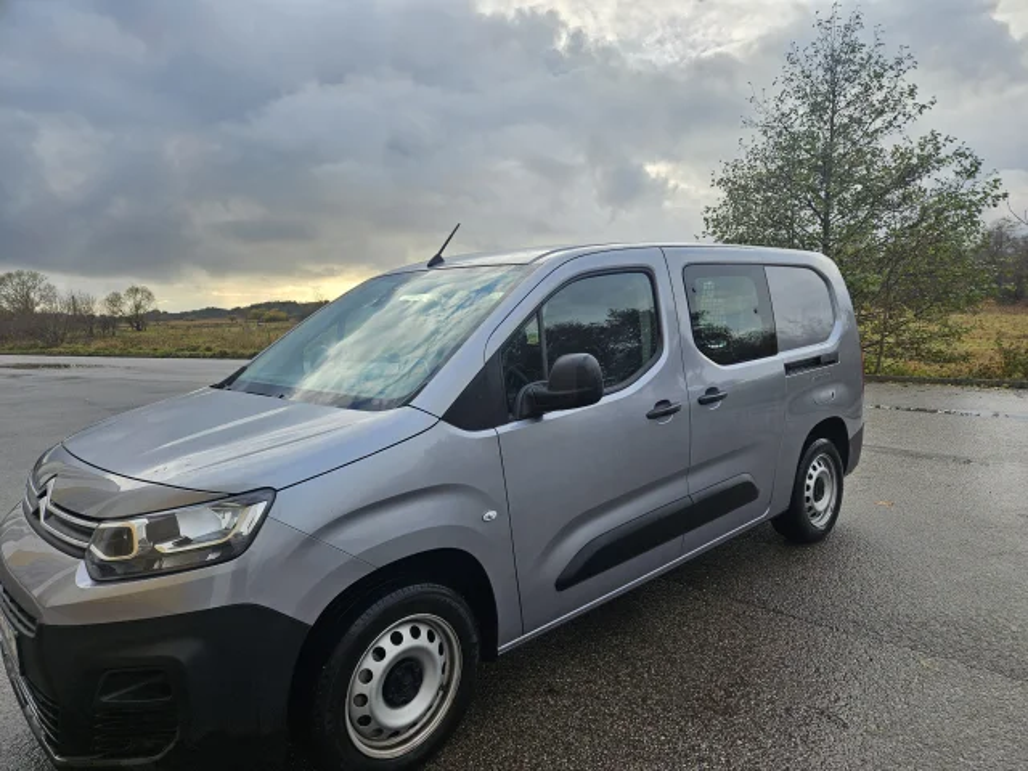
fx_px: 683
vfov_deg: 58.9
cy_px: 386
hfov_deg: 73.9
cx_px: 514
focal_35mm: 23
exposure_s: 1/509
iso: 25
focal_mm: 5.4
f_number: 1.8
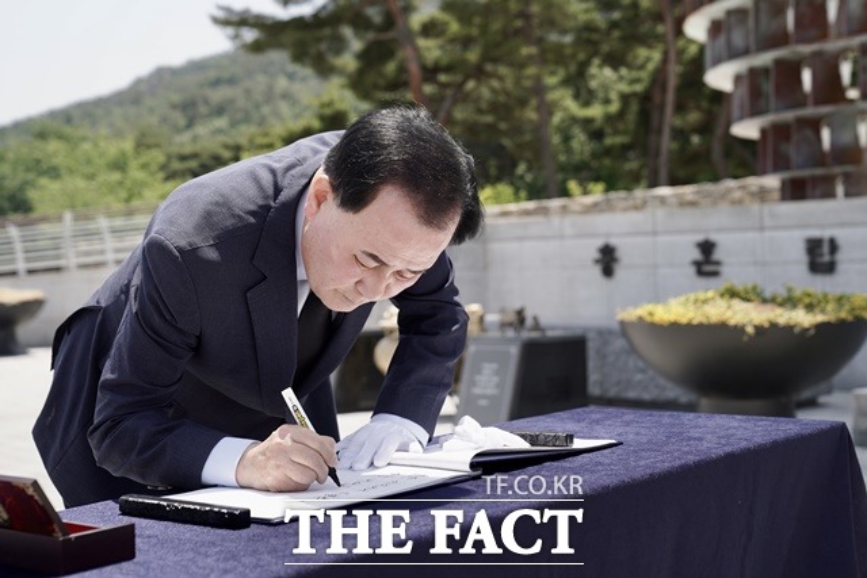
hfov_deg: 37.5
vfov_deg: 25.5
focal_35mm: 53
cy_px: 289
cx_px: 434
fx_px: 1277
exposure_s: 1/640
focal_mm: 53
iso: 125
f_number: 4.5
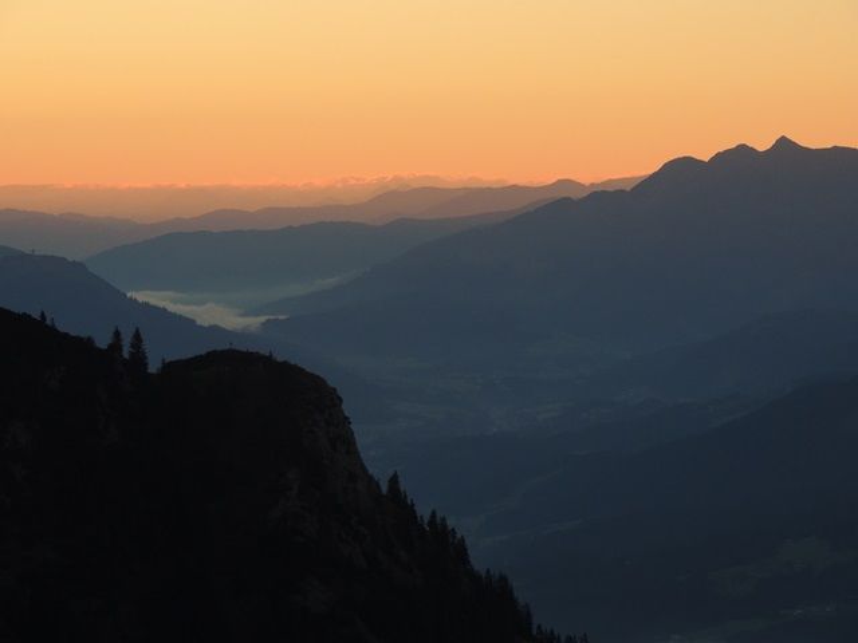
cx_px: 429
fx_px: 4957
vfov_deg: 7.4
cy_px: 322
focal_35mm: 200
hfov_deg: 9.9
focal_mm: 35.6
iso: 280
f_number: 4.6
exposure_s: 1/500
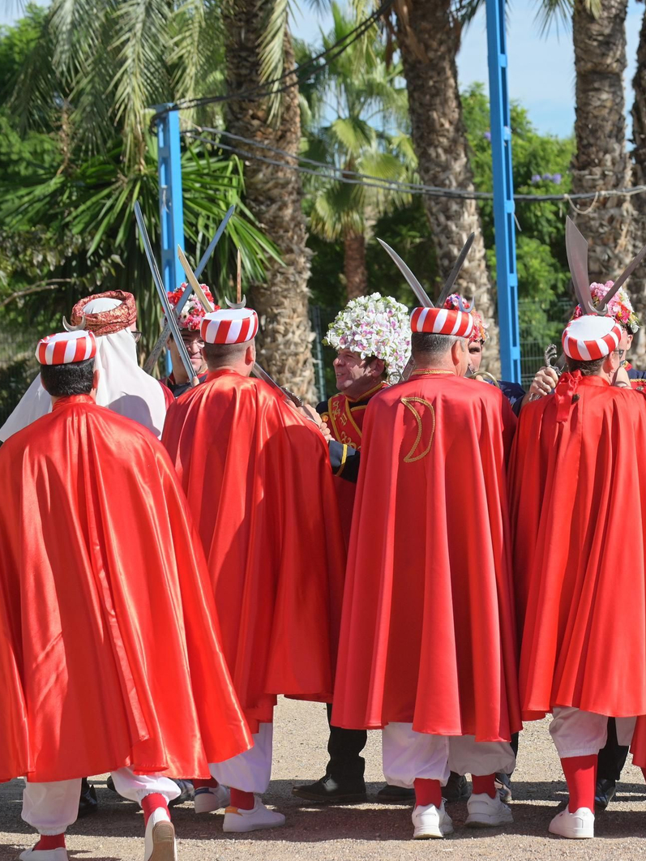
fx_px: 3781
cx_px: 569
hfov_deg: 9.7
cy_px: 431
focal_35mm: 152
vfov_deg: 13.0
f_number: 8
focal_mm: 105
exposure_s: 1/1000
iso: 400
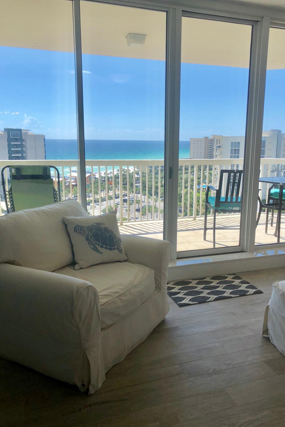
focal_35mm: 30
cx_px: 159
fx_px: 356
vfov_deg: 61.9
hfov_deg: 43.5
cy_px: 213
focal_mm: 3.99
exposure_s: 1/787
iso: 20
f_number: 1.8
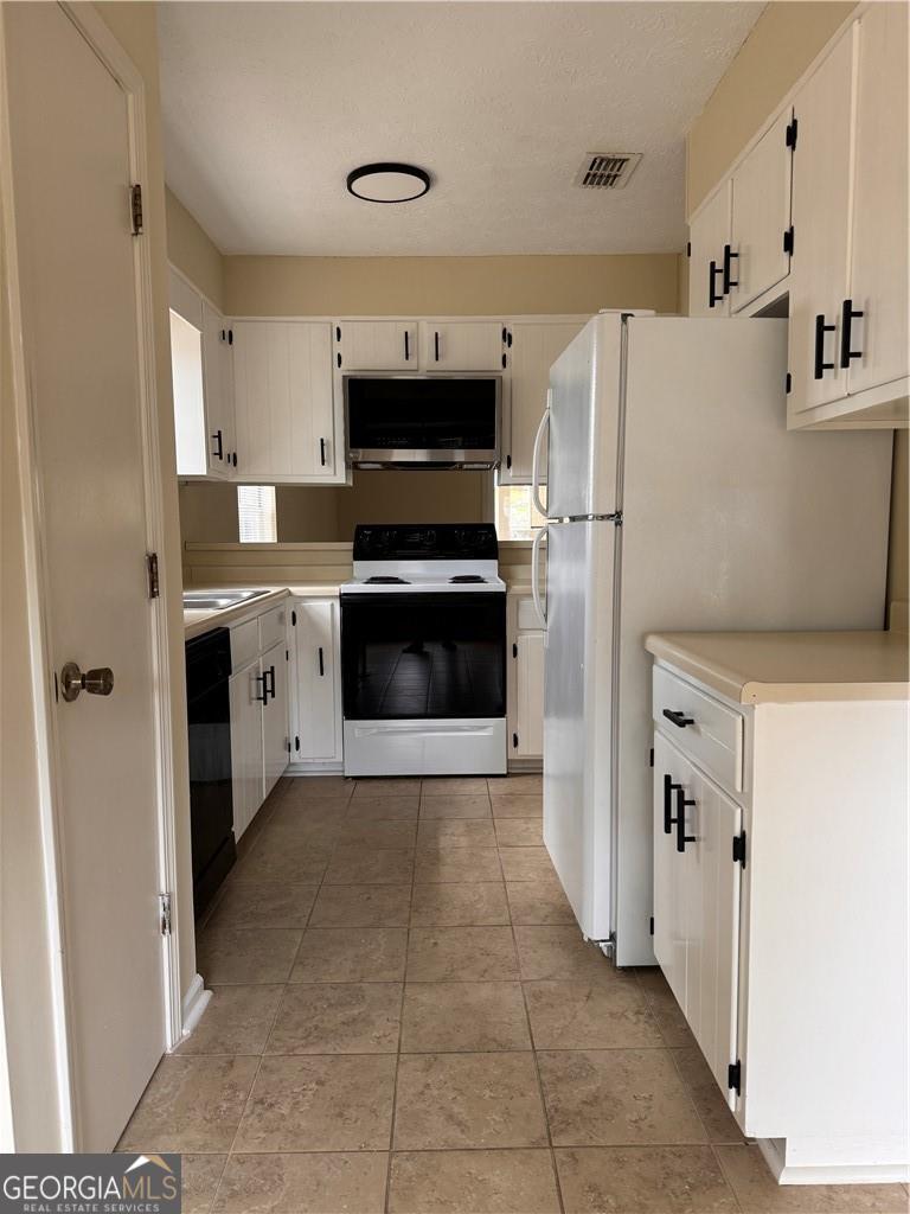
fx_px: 841
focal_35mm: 24
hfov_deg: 56.8
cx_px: 455
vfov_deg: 71.6
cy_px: 607
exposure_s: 1/121
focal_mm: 6.86
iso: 160
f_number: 1.78
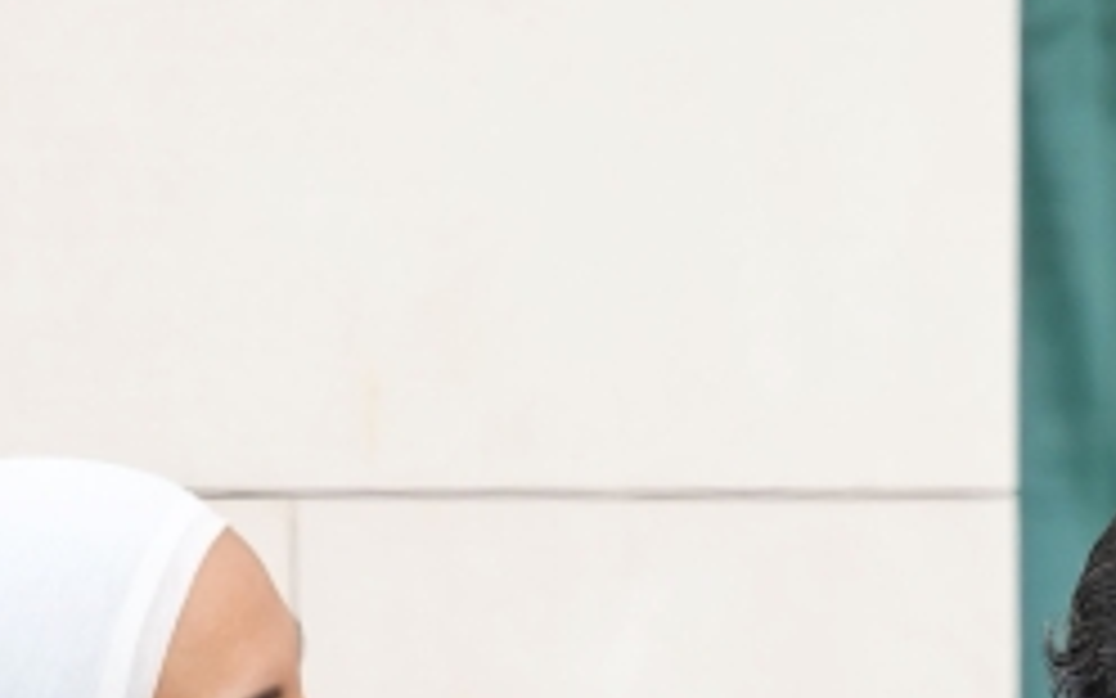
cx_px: 1305
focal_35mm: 710
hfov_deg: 3.0
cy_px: 1052
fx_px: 21594
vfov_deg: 1.8
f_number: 2.8
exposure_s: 1/500
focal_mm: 135
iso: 500
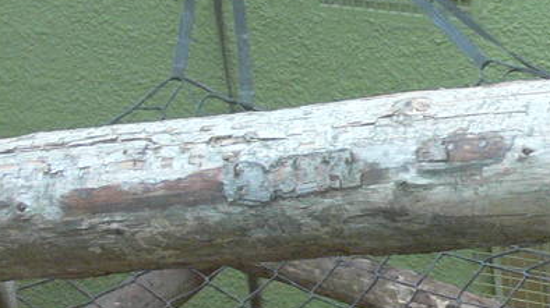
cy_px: 157
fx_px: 2259
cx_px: 747
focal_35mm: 155
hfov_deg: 13.3
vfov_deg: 7.8
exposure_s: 1/30
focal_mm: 7.4
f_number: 2.8
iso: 160
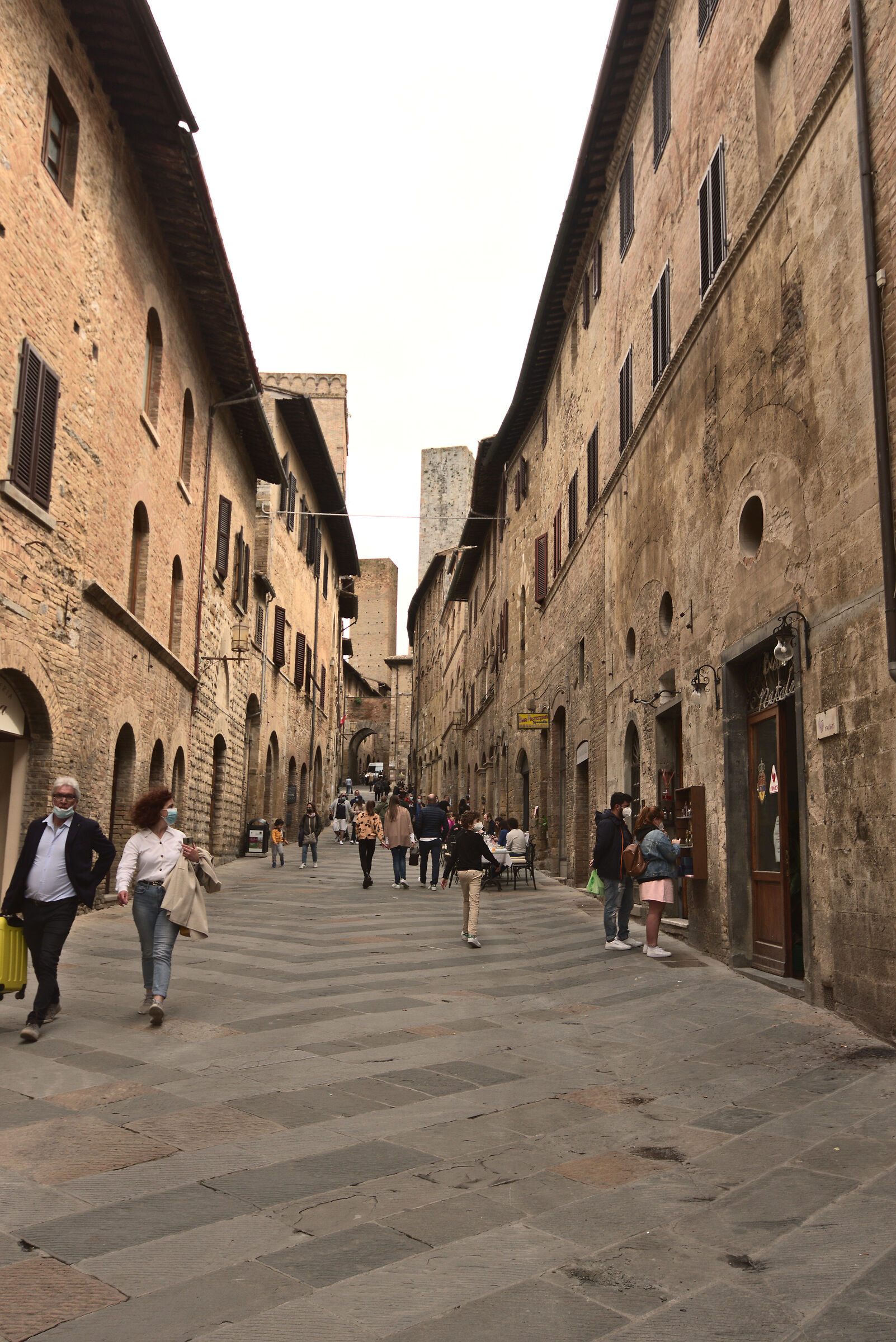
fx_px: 1119
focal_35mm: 30
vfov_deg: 61.9
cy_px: 671
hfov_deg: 43.6
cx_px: 448
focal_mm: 20
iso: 200
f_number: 8
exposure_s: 1/200
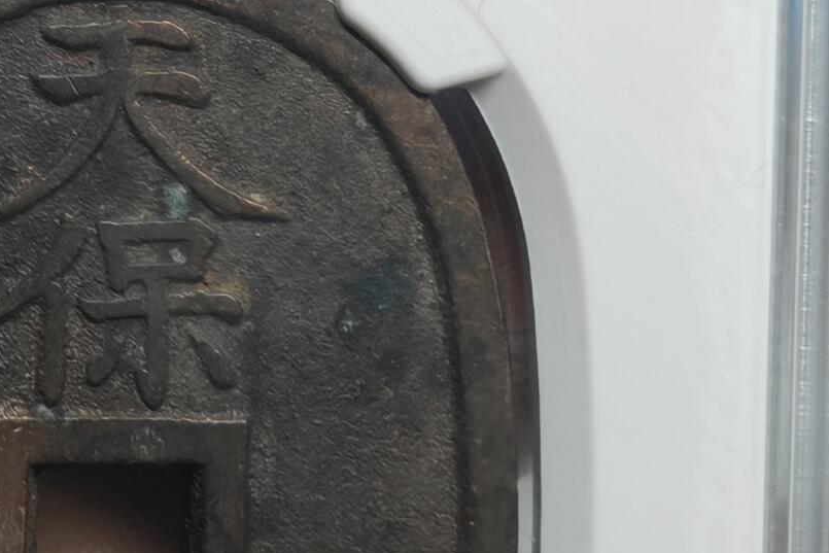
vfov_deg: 6.2
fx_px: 5090
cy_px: 596
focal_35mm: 221
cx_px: 180
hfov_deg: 9.3
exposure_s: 1/100
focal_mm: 7.62
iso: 64
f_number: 1.6
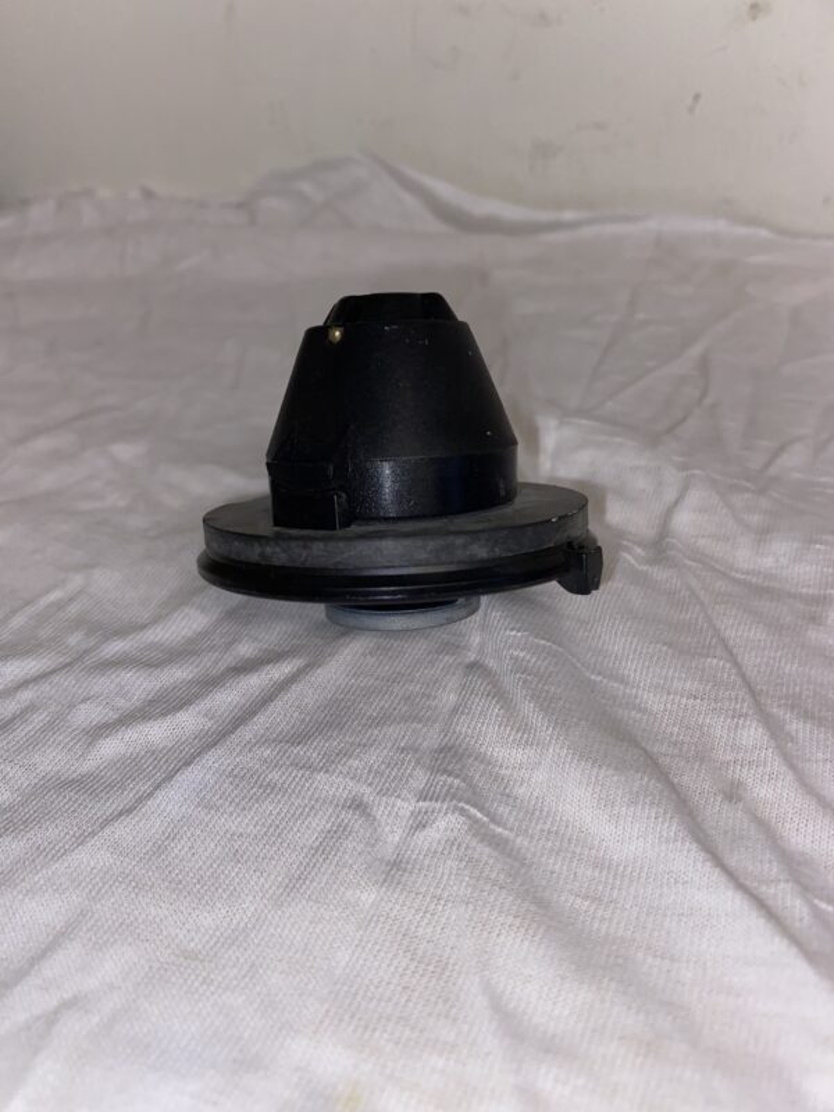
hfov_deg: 53.1
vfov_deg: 67.3
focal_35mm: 26
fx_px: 835
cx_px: 417
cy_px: 556
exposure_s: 1/68
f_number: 1.8
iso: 32
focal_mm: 4.25
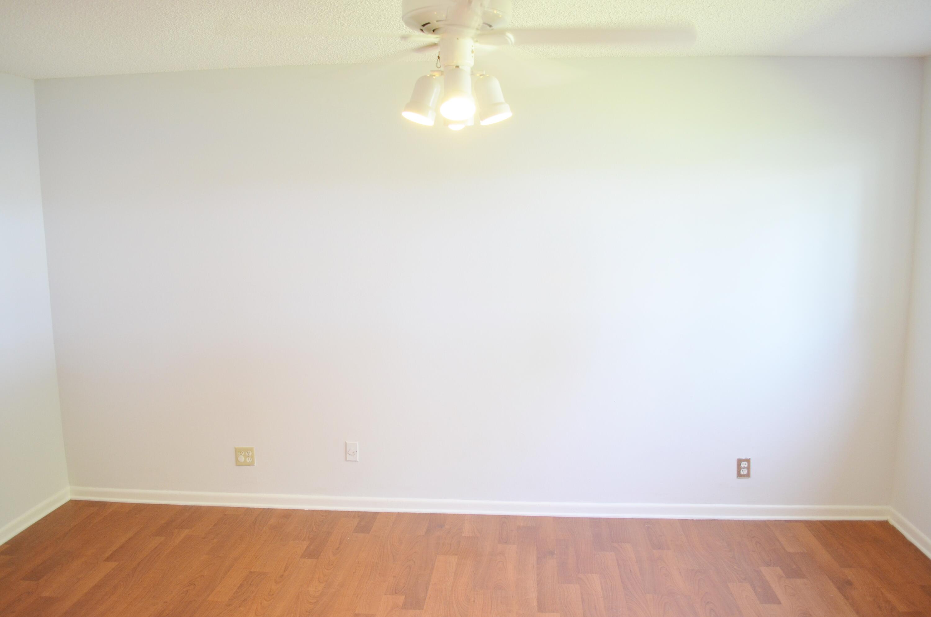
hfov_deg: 67.5
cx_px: 466
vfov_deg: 47.7
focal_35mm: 27
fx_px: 697
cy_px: 308
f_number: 4
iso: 640
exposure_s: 1/60
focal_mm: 18
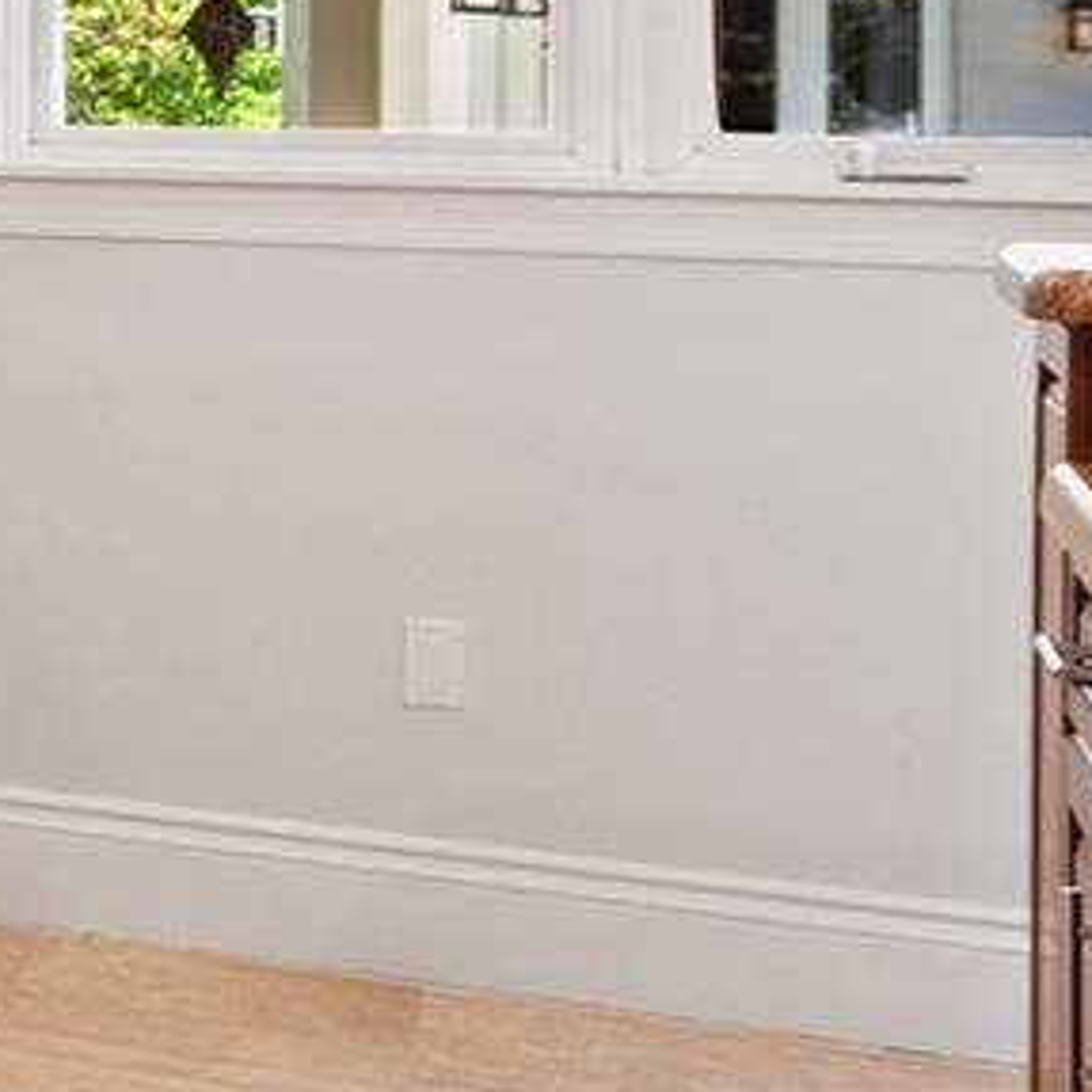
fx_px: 3212
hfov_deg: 12.6
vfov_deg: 19.0
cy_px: 112
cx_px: -1849
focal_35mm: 90
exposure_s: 1/4
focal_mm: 19
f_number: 8
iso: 200
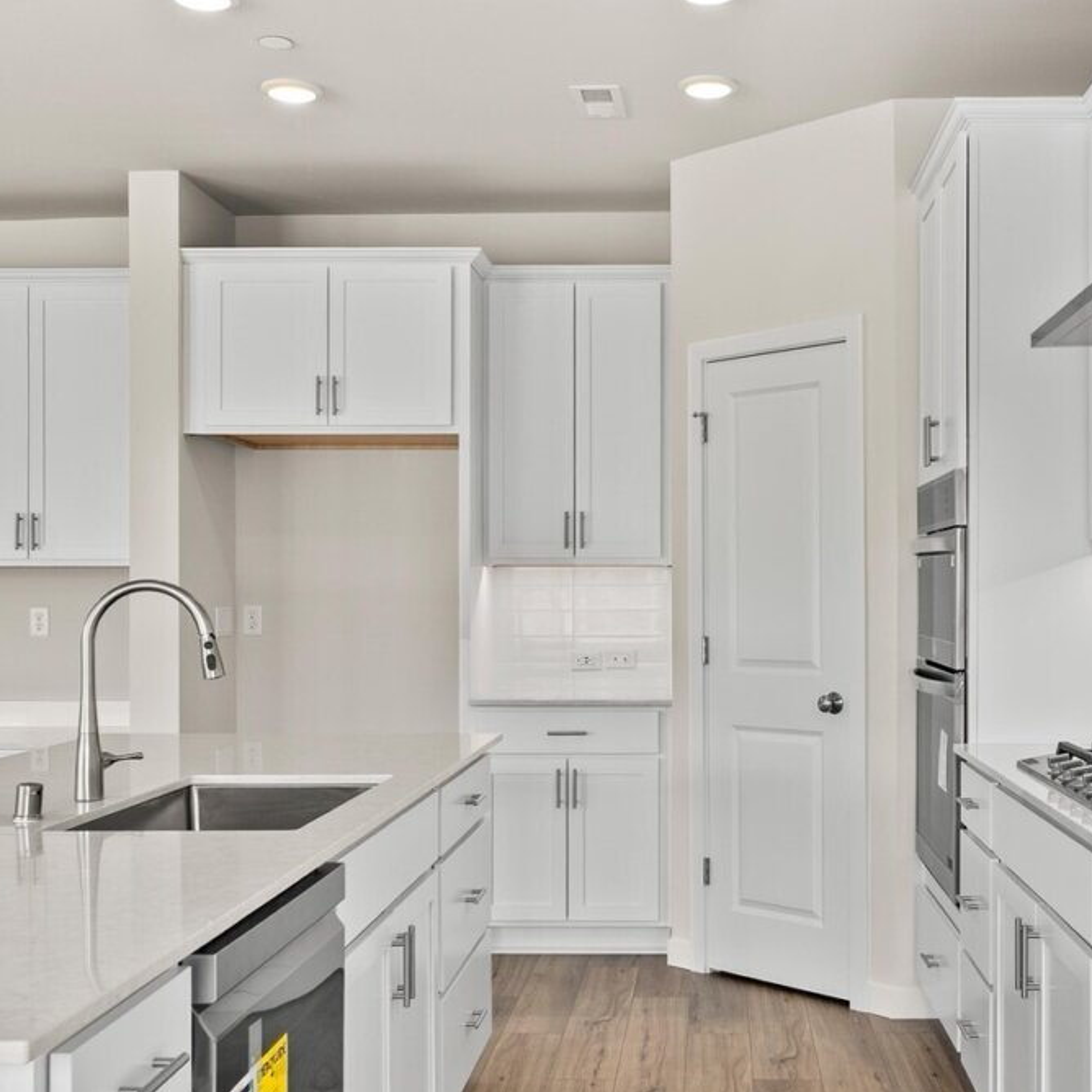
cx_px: 700
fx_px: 1463
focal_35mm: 41
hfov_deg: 40.6
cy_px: 647
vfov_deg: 40.8
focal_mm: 23
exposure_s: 1/13
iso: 1000
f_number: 7.1
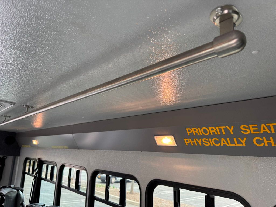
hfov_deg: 71.6
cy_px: 104
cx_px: 138
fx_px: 191
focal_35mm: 24
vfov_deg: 56.8
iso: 100
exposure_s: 1/121
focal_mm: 6.76
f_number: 1.78
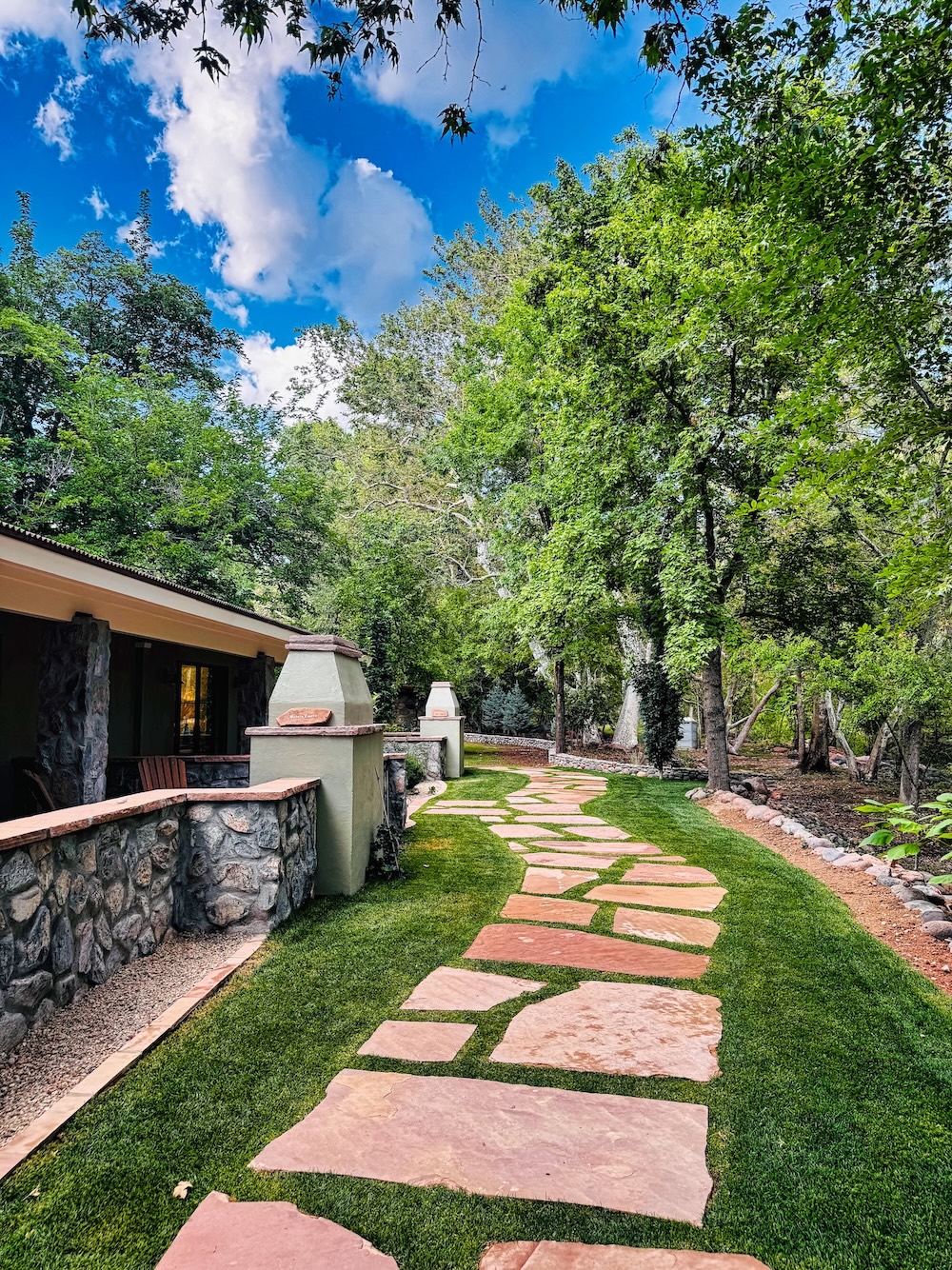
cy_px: 635
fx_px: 880
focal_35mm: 24
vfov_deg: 71.6
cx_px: 476
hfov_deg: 56.8
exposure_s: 1/454
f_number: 1.78
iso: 80
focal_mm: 6.76
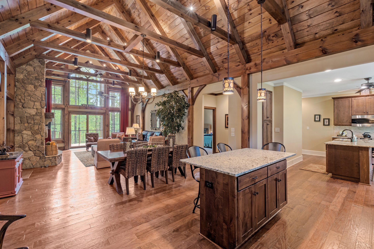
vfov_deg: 73.7
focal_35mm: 16
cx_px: 187
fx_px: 166
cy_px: 124
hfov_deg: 96.7
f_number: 8
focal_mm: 16
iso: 250
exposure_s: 2
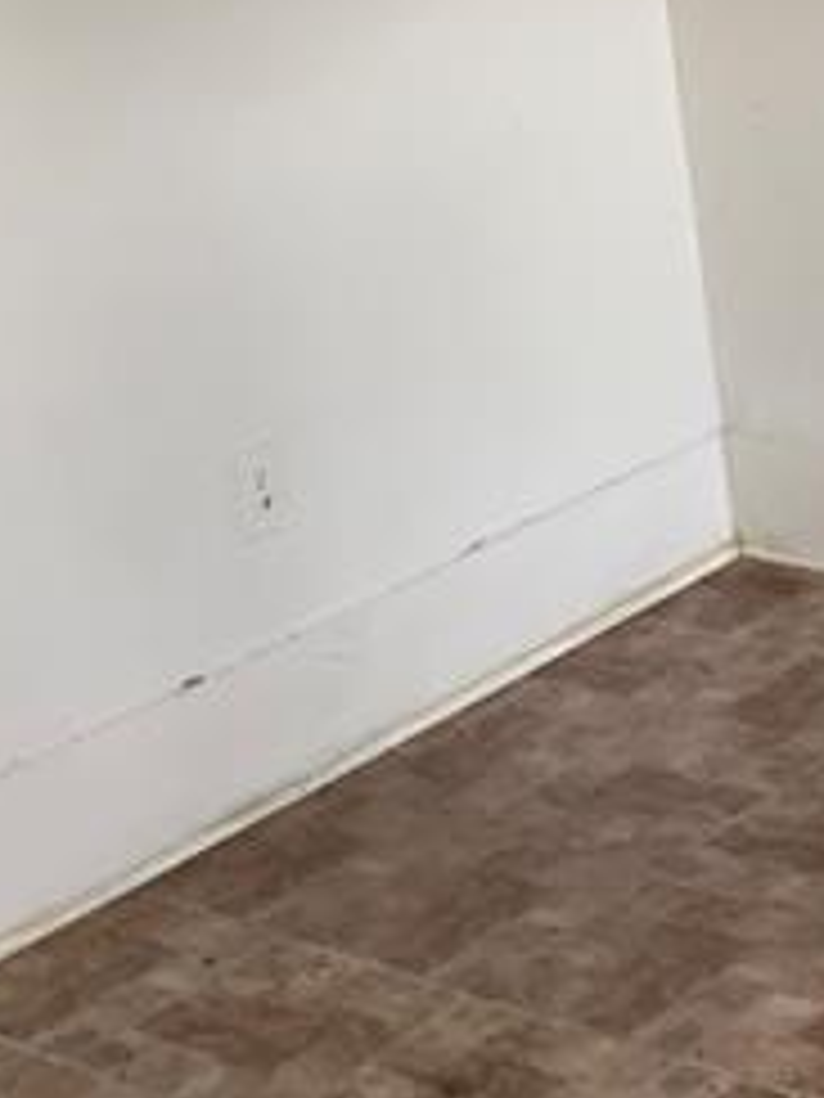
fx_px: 2603
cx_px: 883
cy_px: 22
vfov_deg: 23.0
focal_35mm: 82
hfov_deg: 17.4
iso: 500
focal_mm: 4.25
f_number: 1.8
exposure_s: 1/30
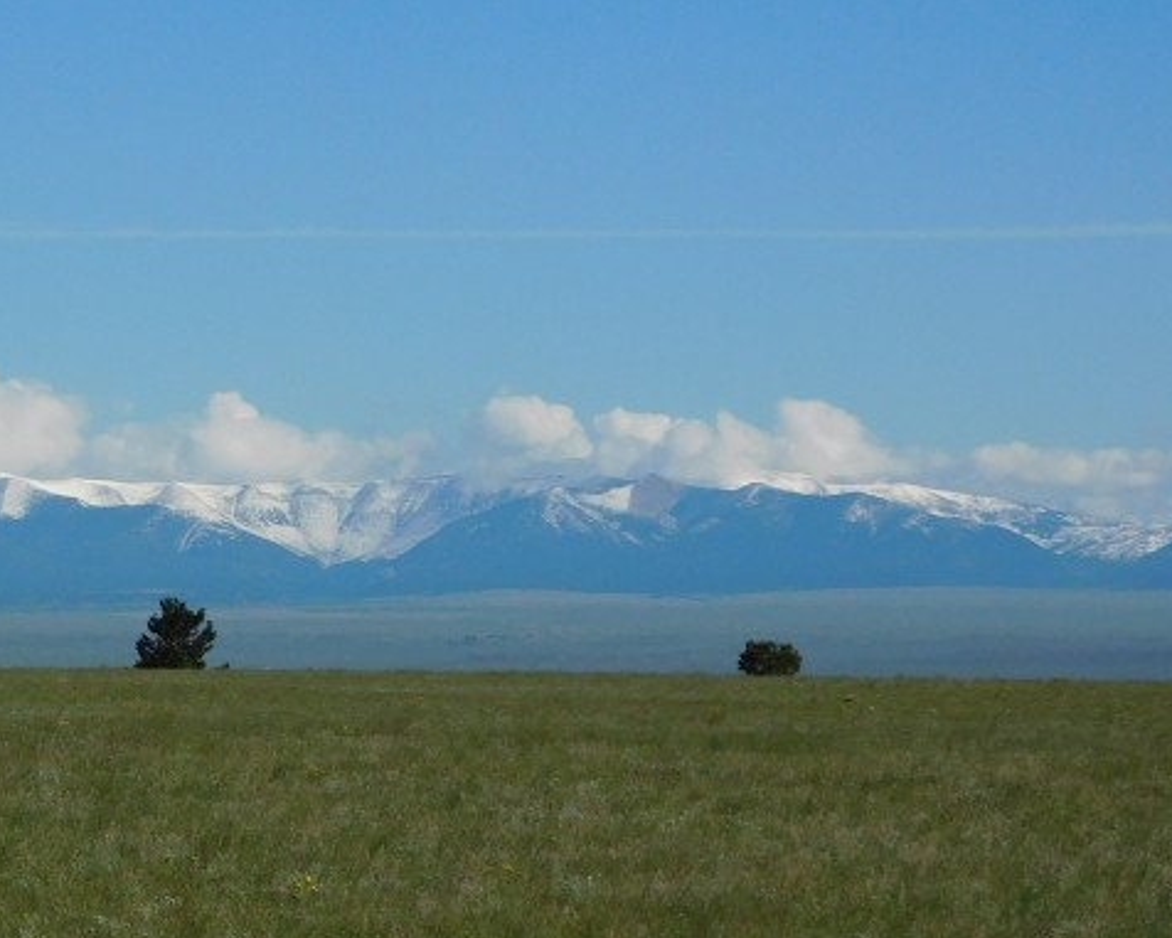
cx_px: 69
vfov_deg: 8.1
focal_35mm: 191
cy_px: 470
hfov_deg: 10.0
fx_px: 6627
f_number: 9
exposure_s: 1/500
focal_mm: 16.1
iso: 125
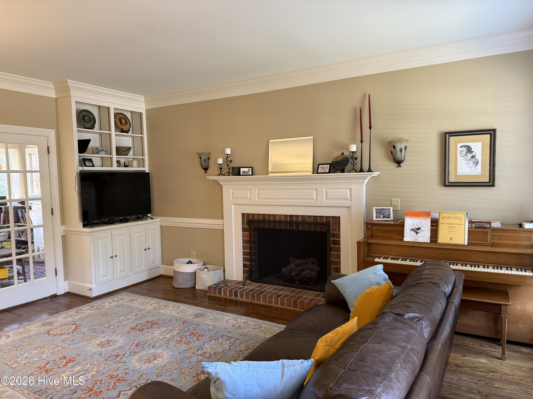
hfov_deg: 71.6
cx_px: 266
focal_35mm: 24
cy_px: 200
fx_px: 370
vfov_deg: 56.8
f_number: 1.78
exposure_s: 1/60
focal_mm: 6.76
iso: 200
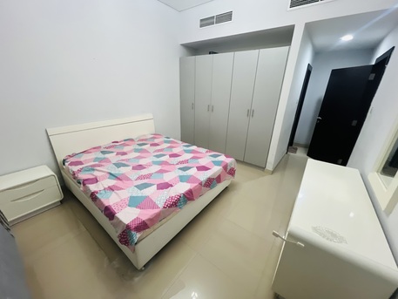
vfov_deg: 89.9
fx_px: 150
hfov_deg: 106.2
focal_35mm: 13
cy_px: 150
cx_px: 199
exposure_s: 1/50
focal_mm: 1.57
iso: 320
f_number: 1.8
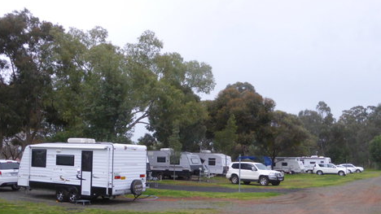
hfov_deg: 52.8
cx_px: 186
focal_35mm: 38
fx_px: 384
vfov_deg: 30.9
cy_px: 142
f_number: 3.7
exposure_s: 1/60
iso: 640
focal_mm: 6.1
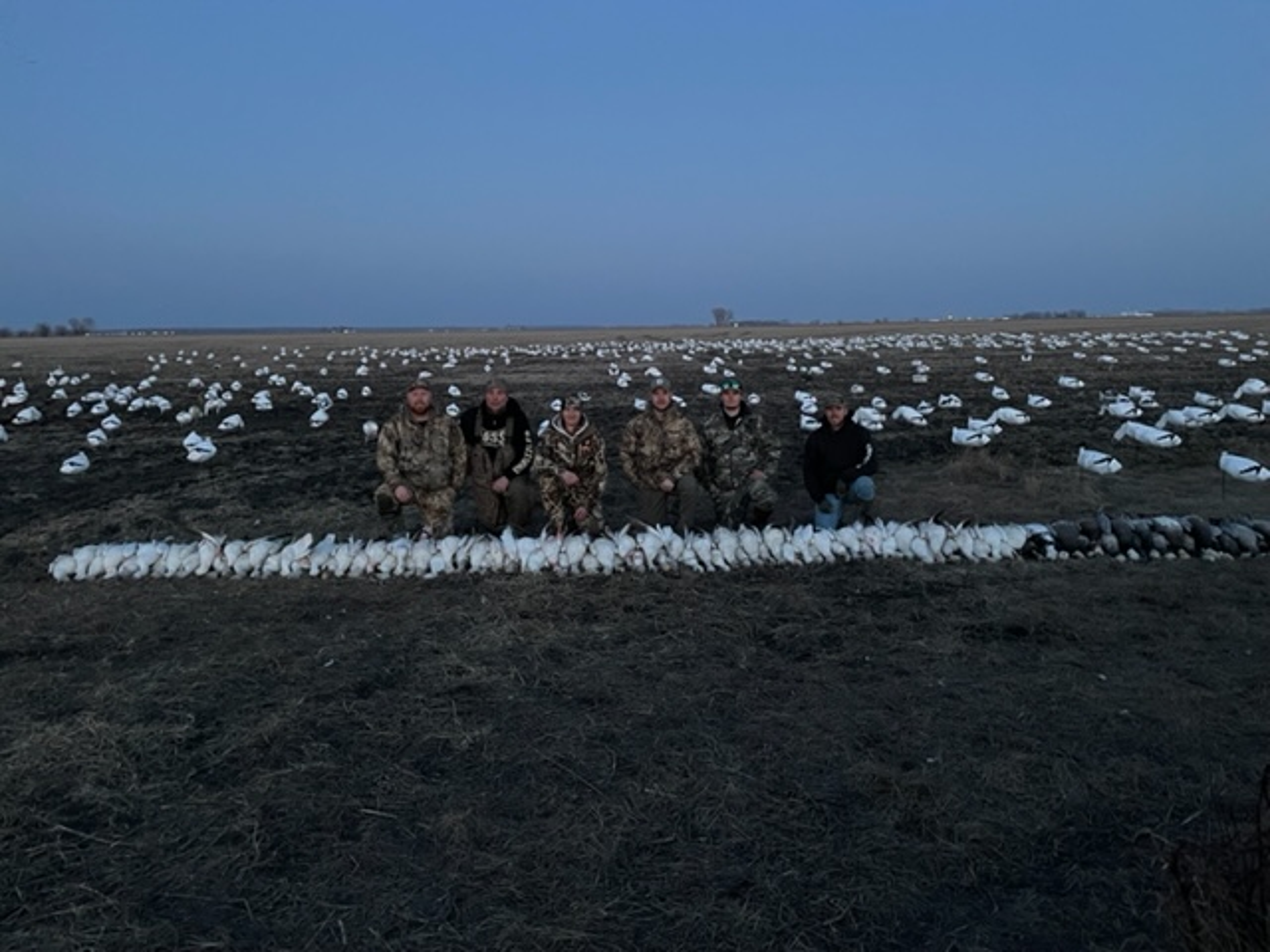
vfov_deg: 53.1
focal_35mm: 26
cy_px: 476
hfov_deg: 67.3
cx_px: 635
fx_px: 954
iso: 1000
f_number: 1.6
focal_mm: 4.2
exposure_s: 1/28
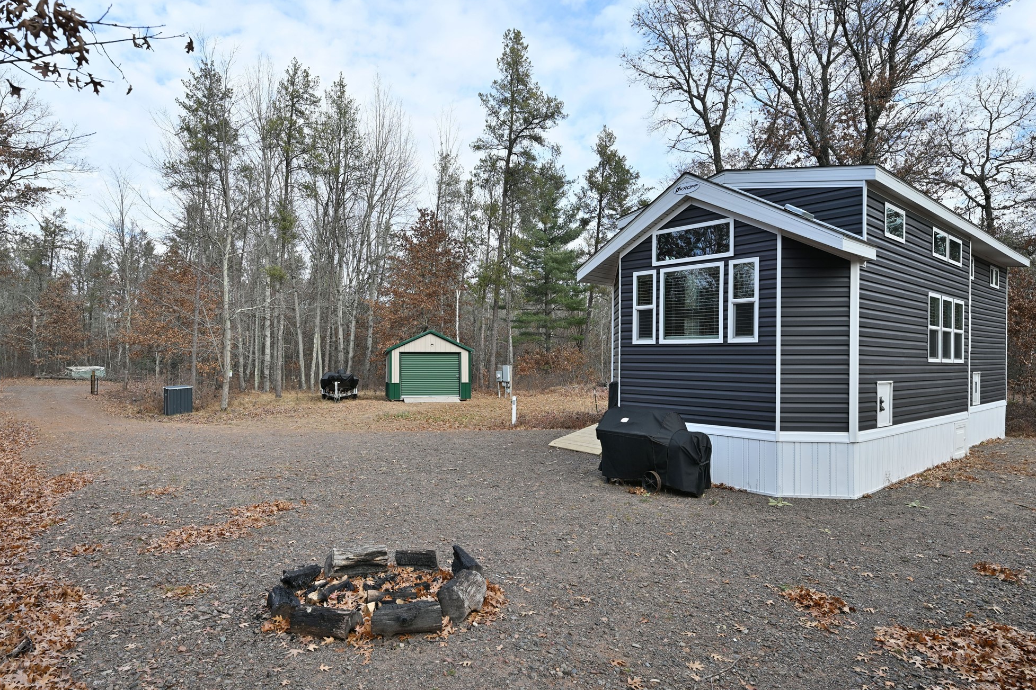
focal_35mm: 21
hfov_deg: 82.4
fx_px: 591
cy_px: 364
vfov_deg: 60.5
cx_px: 495
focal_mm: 18.5
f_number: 5.6
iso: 200
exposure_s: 1/250
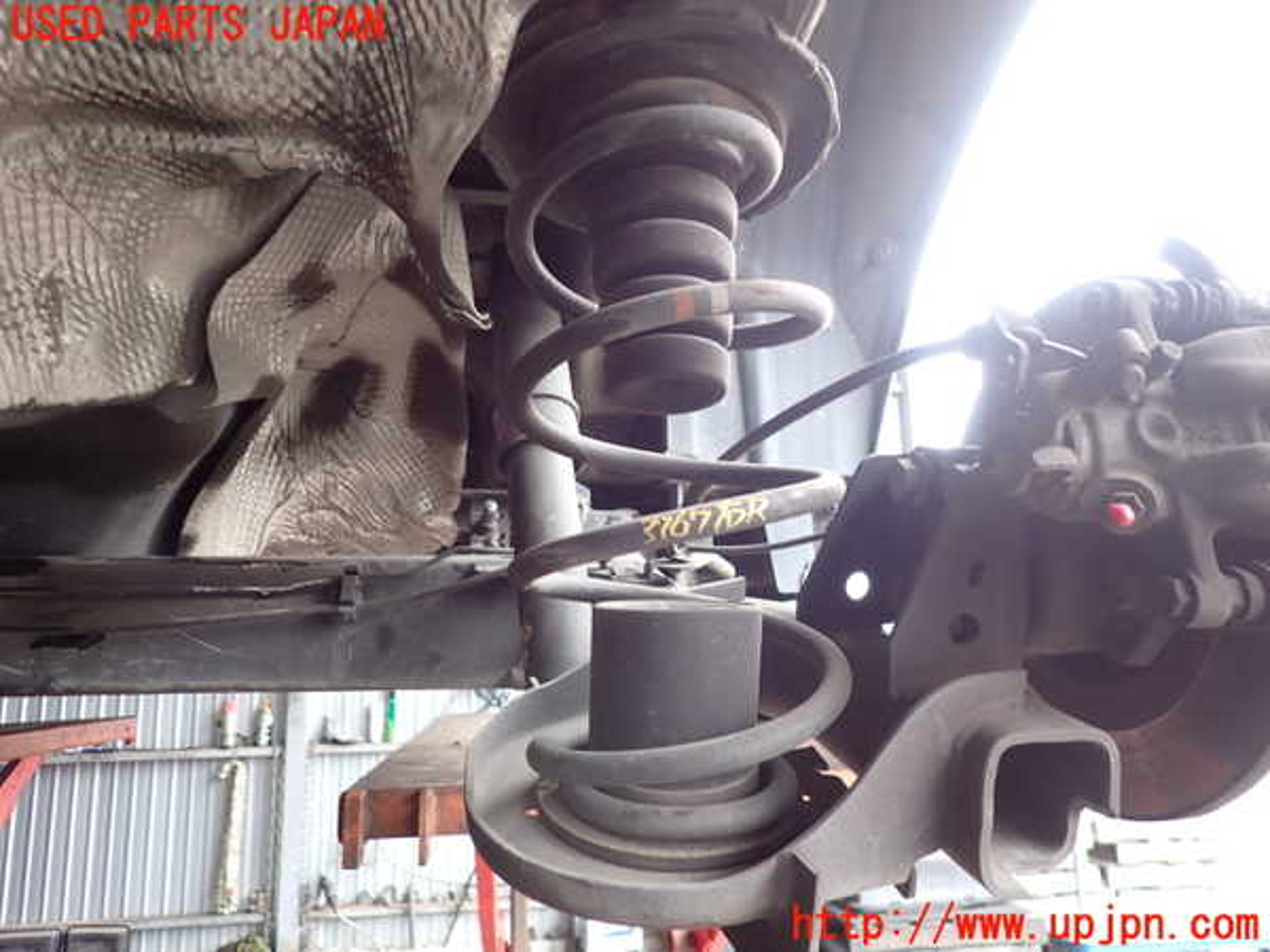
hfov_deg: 69.4
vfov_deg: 54.9
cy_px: 476
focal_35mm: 25
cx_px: 635
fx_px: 917
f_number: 2
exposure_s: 1/60
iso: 160
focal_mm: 4.5
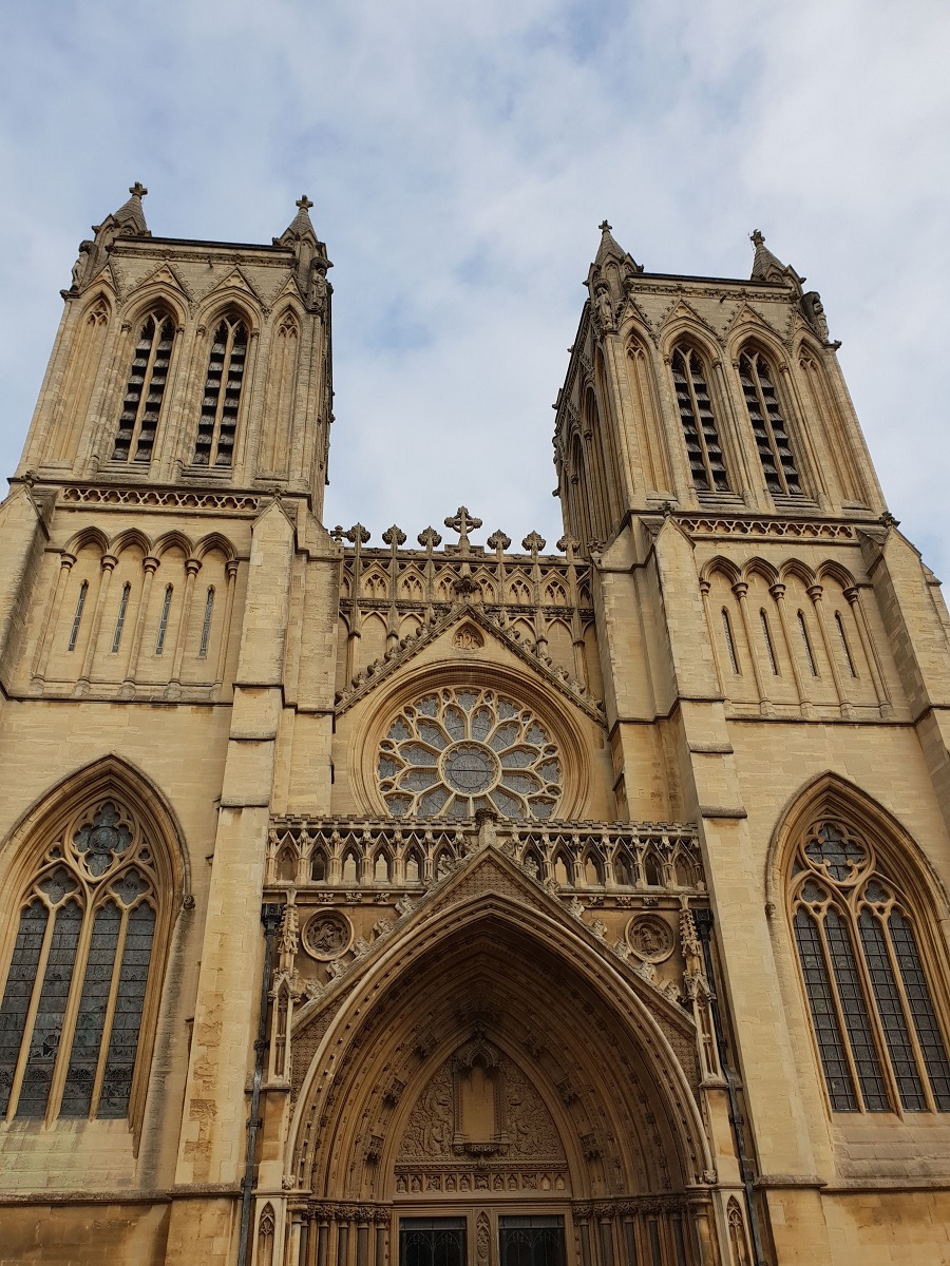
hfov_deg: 53.1
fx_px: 951
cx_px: 475
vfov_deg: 67.3
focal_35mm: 26
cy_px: 633
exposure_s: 1/1025
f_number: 2.4
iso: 50
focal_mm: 4.3
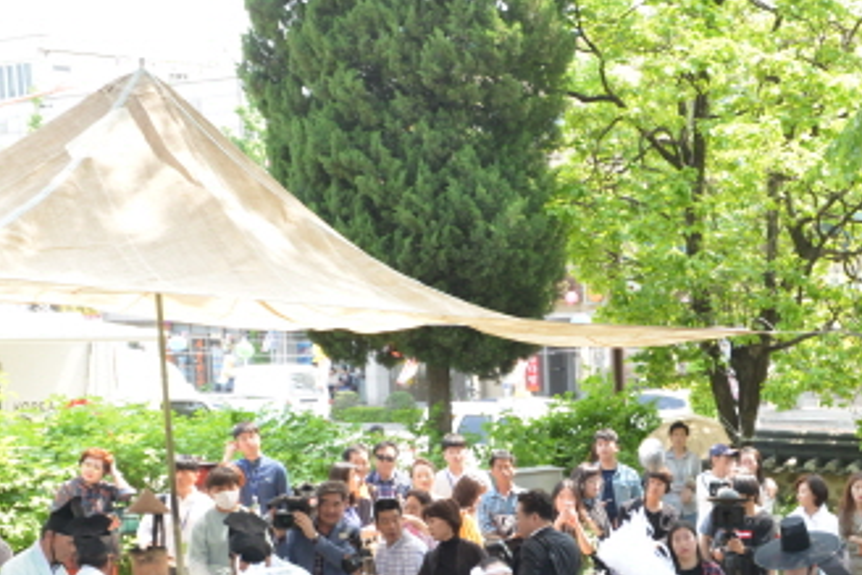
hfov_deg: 23.3
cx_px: 760
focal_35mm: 85
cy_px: 681
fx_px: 2036
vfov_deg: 15.5
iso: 800
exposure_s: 1/160
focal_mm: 31
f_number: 8
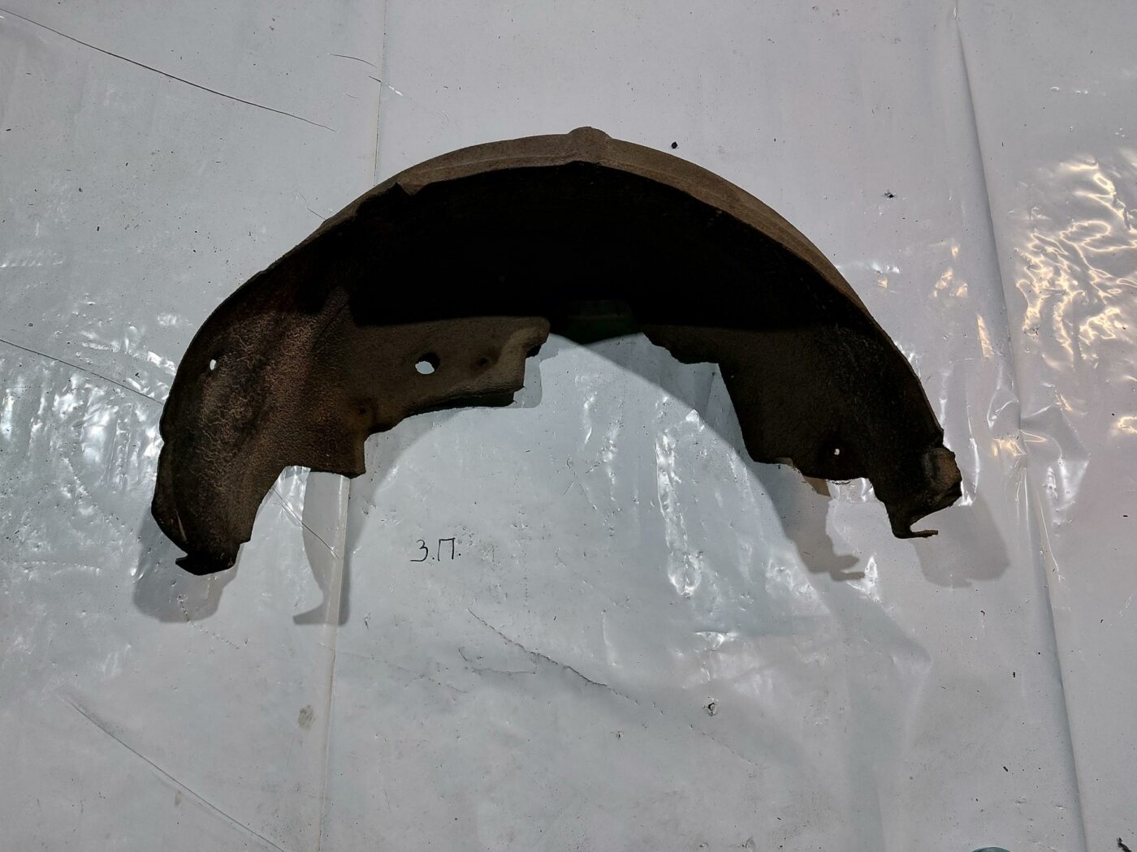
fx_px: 821
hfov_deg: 69.4
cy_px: 426
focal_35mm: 25
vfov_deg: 54.9
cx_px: 568
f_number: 1.8
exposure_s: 1/50
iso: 100
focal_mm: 5.23
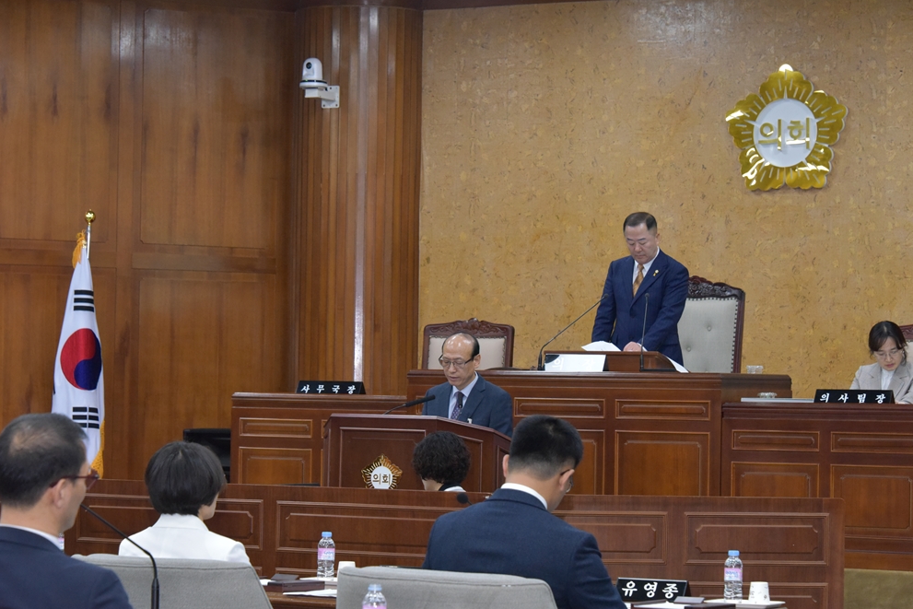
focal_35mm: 113
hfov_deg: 18.1
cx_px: 455
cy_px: 306
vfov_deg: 12.1
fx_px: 2866
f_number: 9
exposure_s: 1/125
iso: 5000
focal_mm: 112
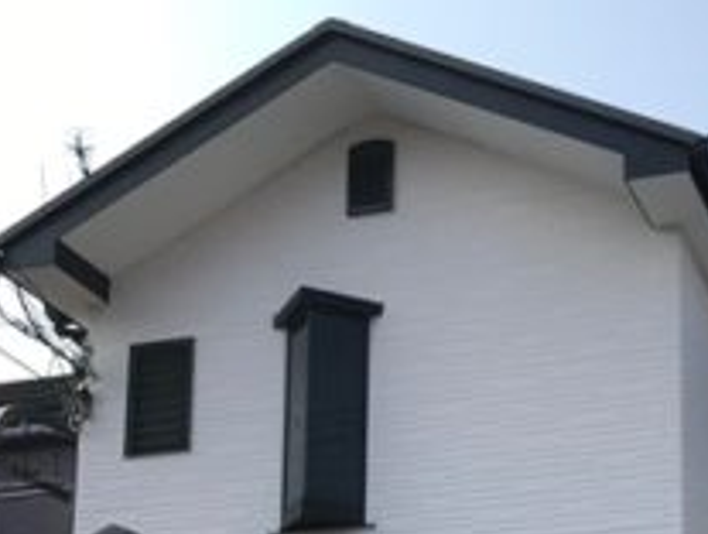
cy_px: 650
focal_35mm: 81
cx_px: 622
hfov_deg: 23.5
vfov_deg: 17.4
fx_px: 1660
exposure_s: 1/2336
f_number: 1.8
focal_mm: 3.99
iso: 20
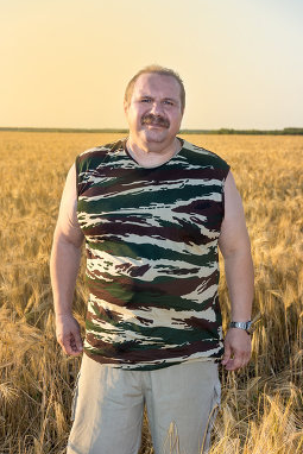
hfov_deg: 22.3
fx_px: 769
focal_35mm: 61
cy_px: 230
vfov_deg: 32.9
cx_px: 153
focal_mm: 40
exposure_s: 1/250
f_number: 5.6
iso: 100
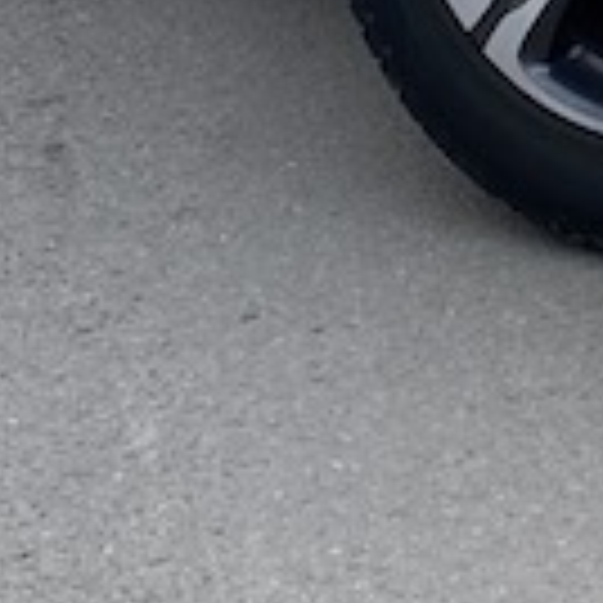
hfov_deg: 7.8
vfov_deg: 7.2
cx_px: 886
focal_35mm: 219
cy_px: -1116
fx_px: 4316
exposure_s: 1/292
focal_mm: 4.25
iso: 32
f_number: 1.8
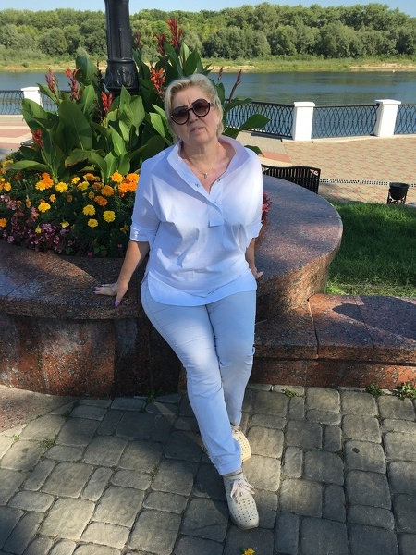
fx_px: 465
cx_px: 208
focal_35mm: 29
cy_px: 278
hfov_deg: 48.2
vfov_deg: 61.7
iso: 25
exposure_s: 1/916
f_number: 2.2
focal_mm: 4.15
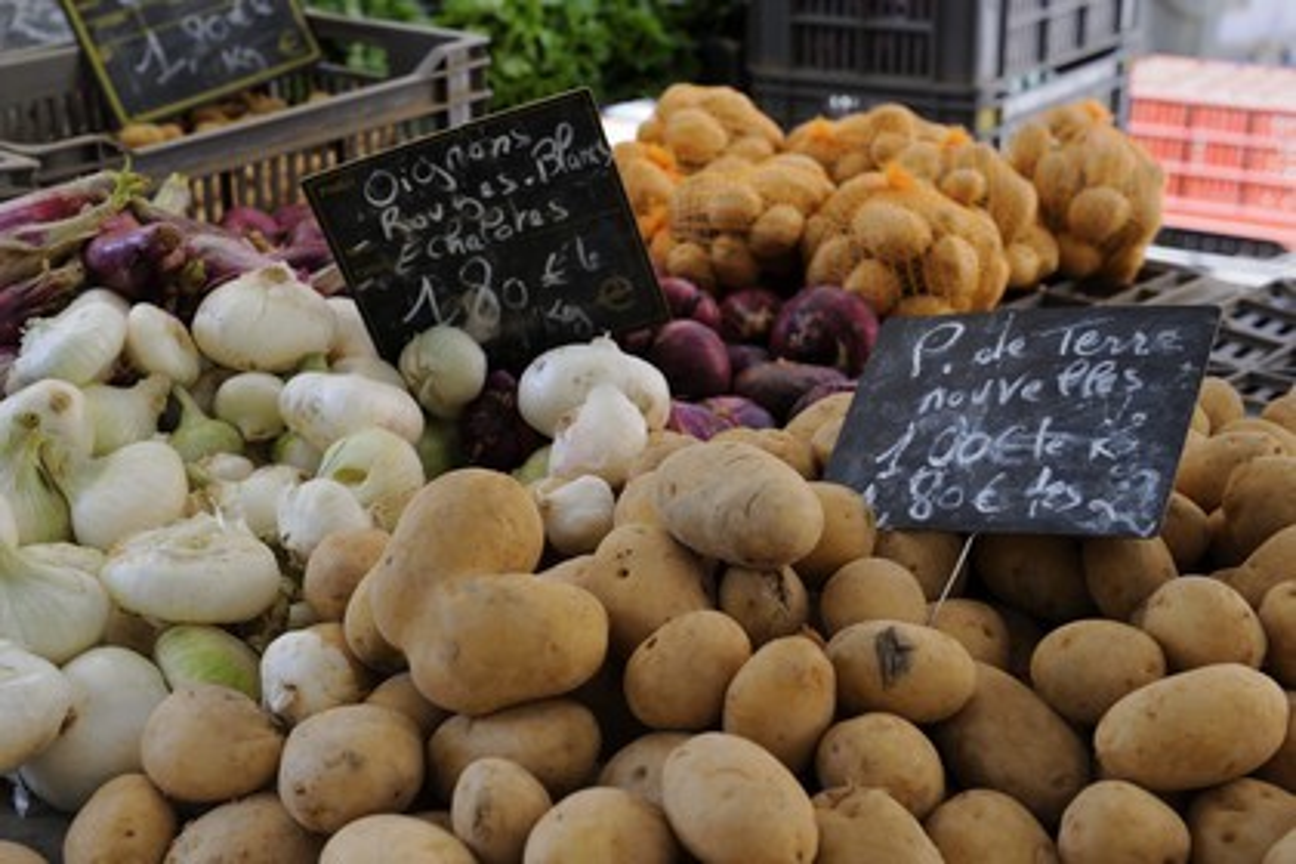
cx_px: 648
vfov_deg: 23.4
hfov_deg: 34.5
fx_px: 2088
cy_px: 432
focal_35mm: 58
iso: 400
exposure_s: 1/200
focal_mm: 58
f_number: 5.6
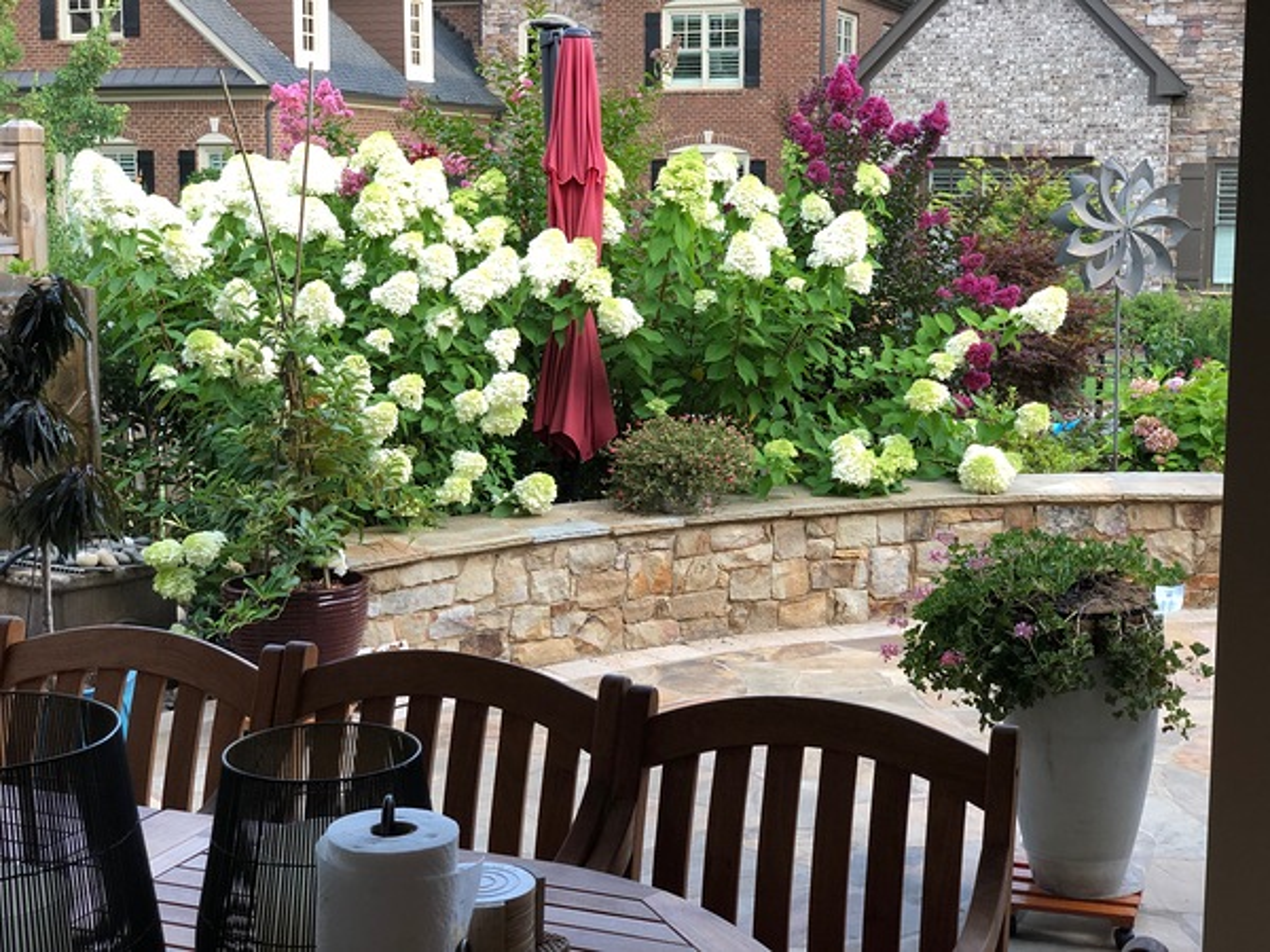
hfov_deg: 36.8
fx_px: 1908
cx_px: 635
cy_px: 476
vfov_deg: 28.0
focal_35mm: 52
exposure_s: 1/60
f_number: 2.4
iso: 25
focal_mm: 6
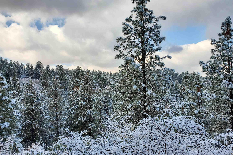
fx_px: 181
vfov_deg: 46.4
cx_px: 114
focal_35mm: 28
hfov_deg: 65.5
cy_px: 82
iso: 50
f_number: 2.4
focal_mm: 4.3
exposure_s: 1/758
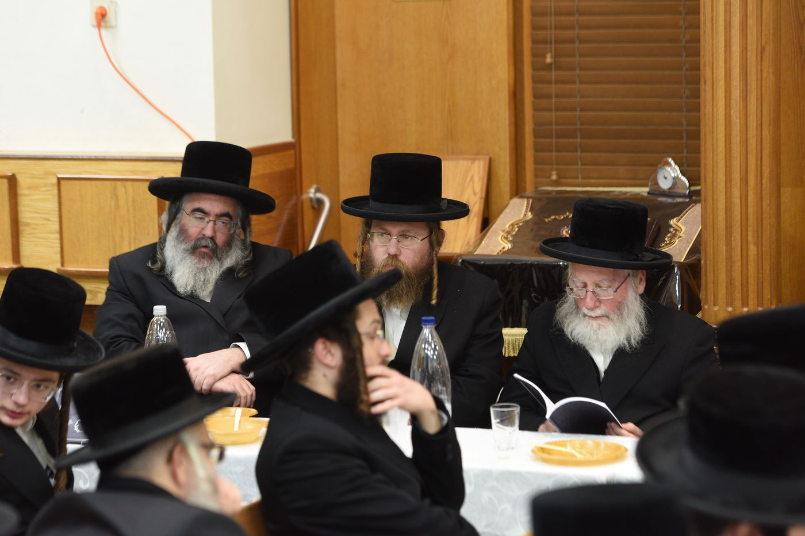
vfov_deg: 12.2
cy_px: 268
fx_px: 2504
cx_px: 402
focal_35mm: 112
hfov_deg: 18.3
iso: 1600
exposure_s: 1/125
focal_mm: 112
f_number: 3.5
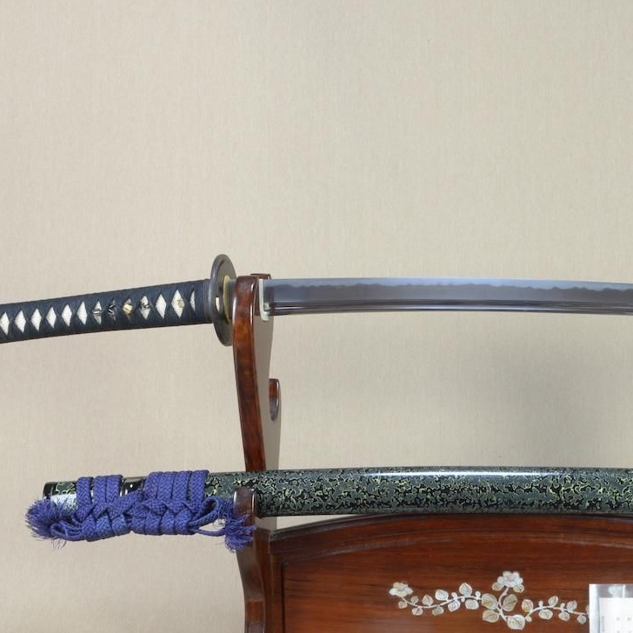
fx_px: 1014
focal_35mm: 49
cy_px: 306
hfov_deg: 33.7
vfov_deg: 34.7
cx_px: 507
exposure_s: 1/2
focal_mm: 20
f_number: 11
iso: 400
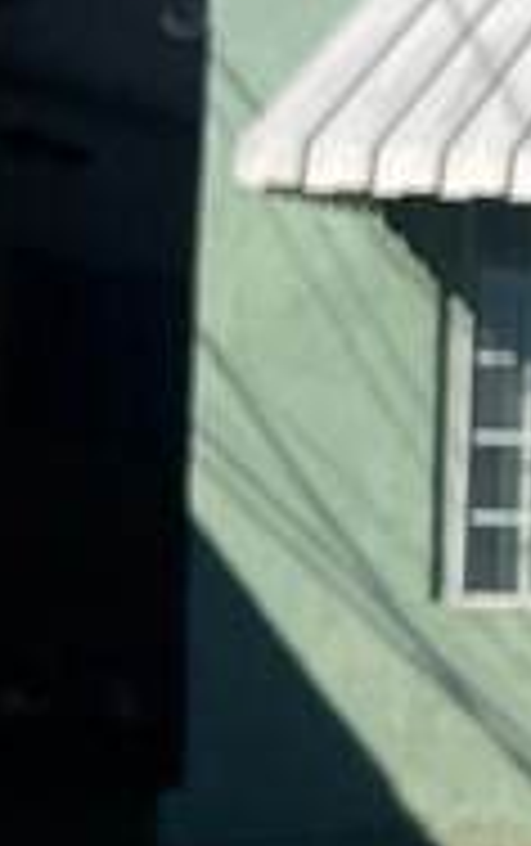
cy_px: 500
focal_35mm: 150
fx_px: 3463
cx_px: 2030
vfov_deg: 13.9
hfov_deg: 7.0
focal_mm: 4.2
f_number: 1.6
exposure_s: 1/8403
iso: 32
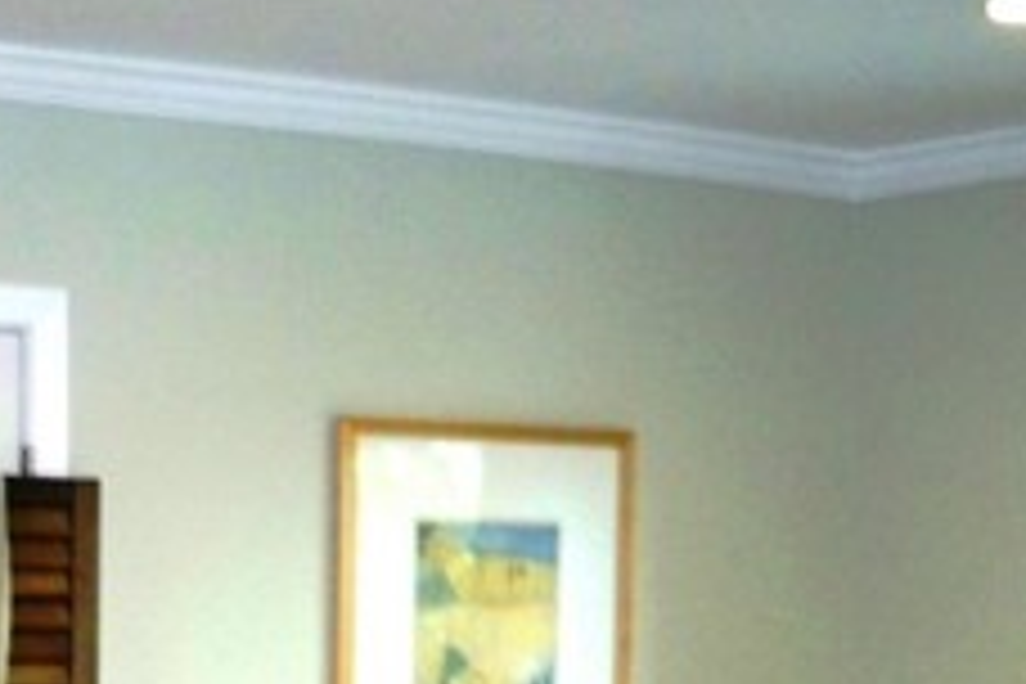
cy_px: 1062
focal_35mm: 102
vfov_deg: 12.7
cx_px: -166
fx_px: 2907
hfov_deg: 19.0
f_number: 3.1
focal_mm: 6.3
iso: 250
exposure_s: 1/60
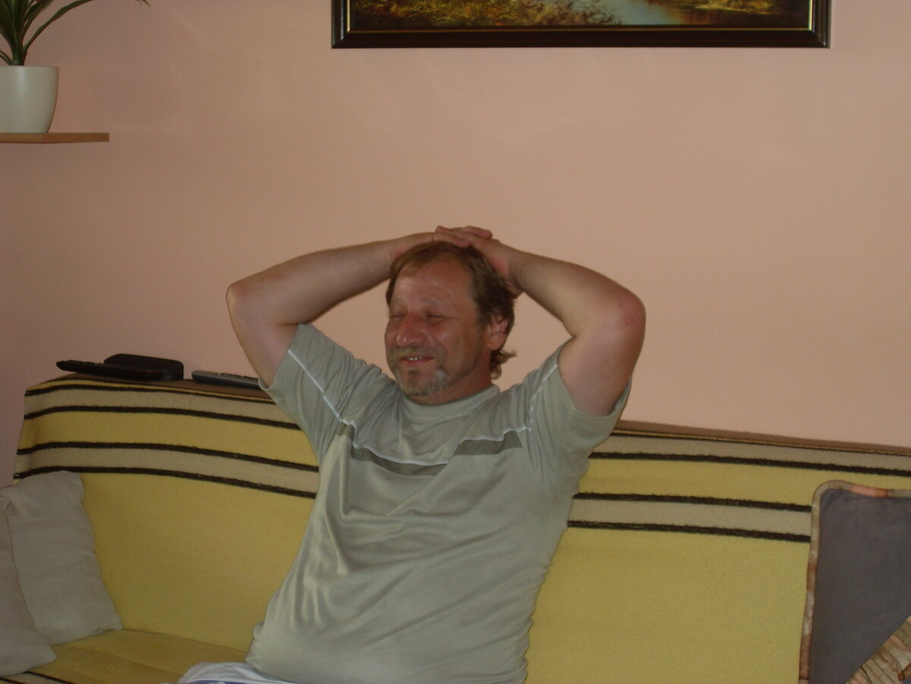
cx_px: 456
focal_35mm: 61
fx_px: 1605
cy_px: 342
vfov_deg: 24.0
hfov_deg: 31.7
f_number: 3.7
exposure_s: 1/60
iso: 100
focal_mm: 10.1
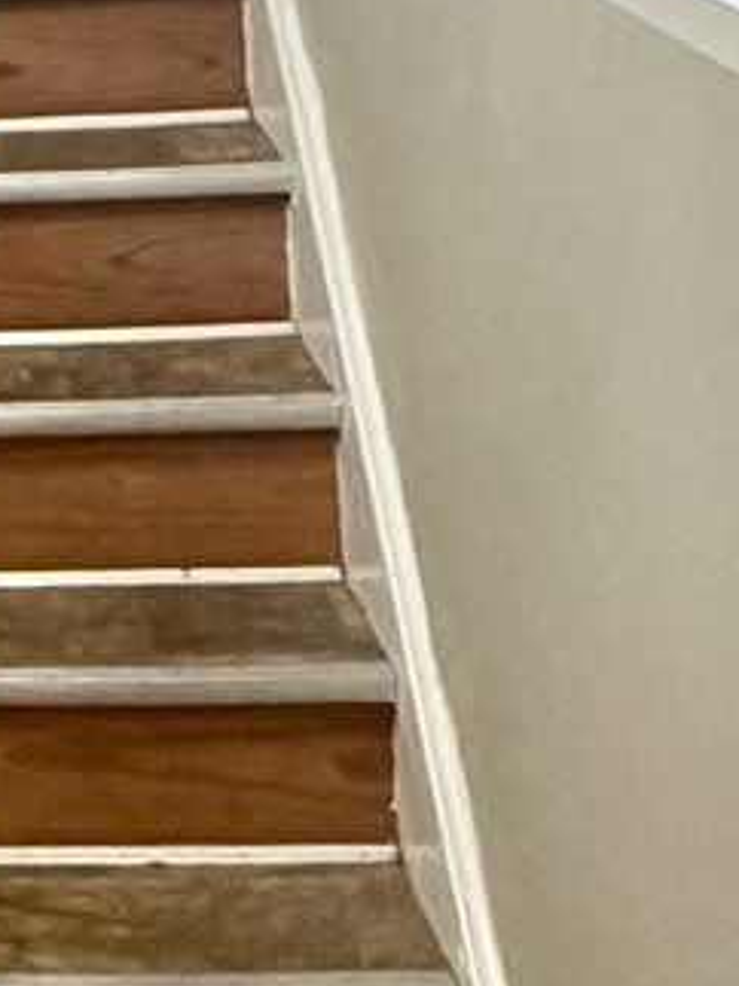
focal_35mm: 100
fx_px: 2848
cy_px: -424
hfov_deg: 13.2
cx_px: -626
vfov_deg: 17.9
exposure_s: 1/120
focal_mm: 2.22
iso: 100
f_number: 2.2
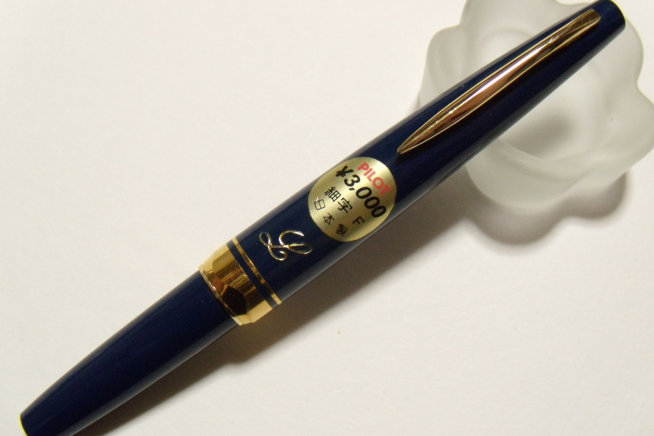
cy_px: 231
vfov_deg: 35.0
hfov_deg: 50.7
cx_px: 328
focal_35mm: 38
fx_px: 690
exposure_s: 1/20
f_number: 3.6
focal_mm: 6.4
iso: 400
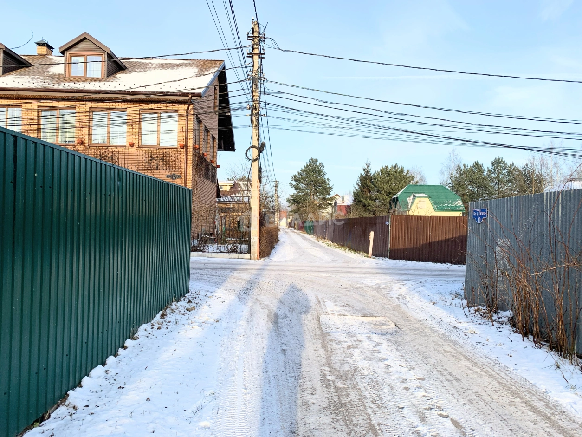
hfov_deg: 67.3
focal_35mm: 26
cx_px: 291
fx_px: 437
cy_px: 218
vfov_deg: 53.1
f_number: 1.8
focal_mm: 4.25
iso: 25
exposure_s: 1/1021
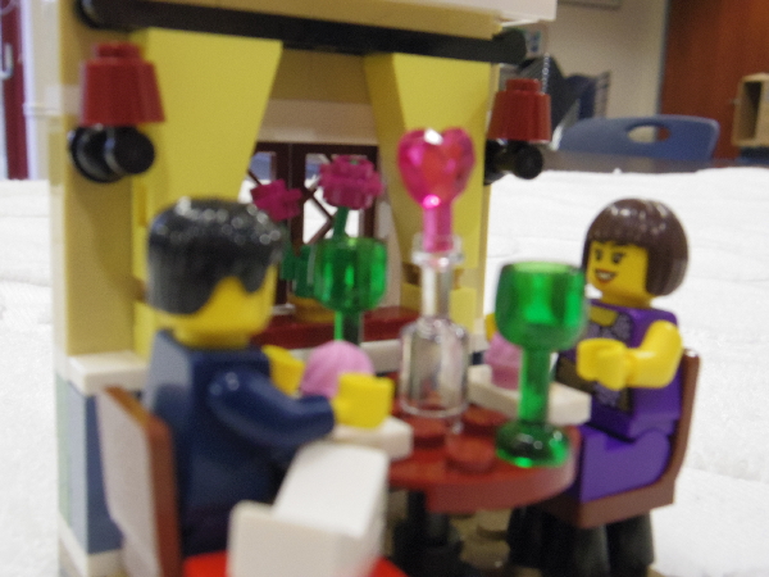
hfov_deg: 47.9
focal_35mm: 39
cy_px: 288
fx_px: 866
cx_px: 384
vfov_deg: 36.8
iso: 1000
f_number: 4.5
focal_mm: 7.1
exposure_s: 1/100
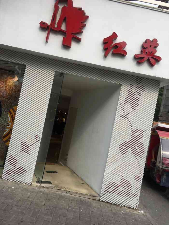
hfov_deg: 48.2
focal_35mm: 29
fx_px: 189
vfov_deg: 61.7
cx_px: 84
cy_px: 112
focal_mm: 4.15
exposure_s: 1/746
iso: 25
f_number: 2.2
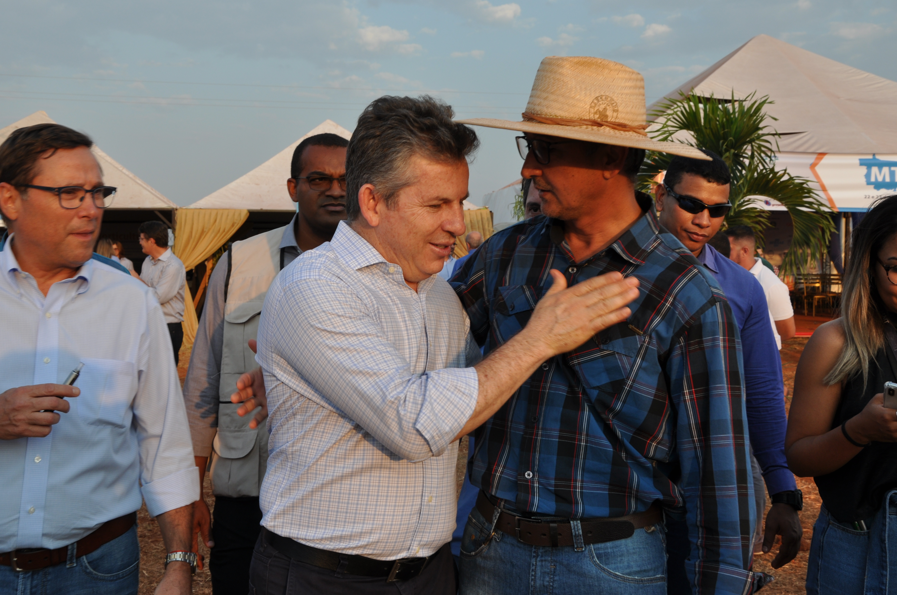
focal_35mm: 42
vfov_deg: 31.8
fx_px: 1045
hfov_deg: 46.4
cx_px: 430
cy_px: 283
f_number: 10
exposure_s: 1/125
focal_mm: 26
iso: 200
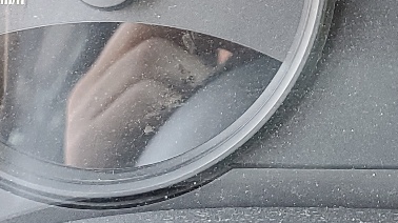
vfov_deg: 9.8
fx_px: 1266
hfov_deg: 17.7
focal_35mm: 120
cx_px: 312
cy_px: -97
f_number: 1.5
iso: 81
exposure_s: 1/60.2
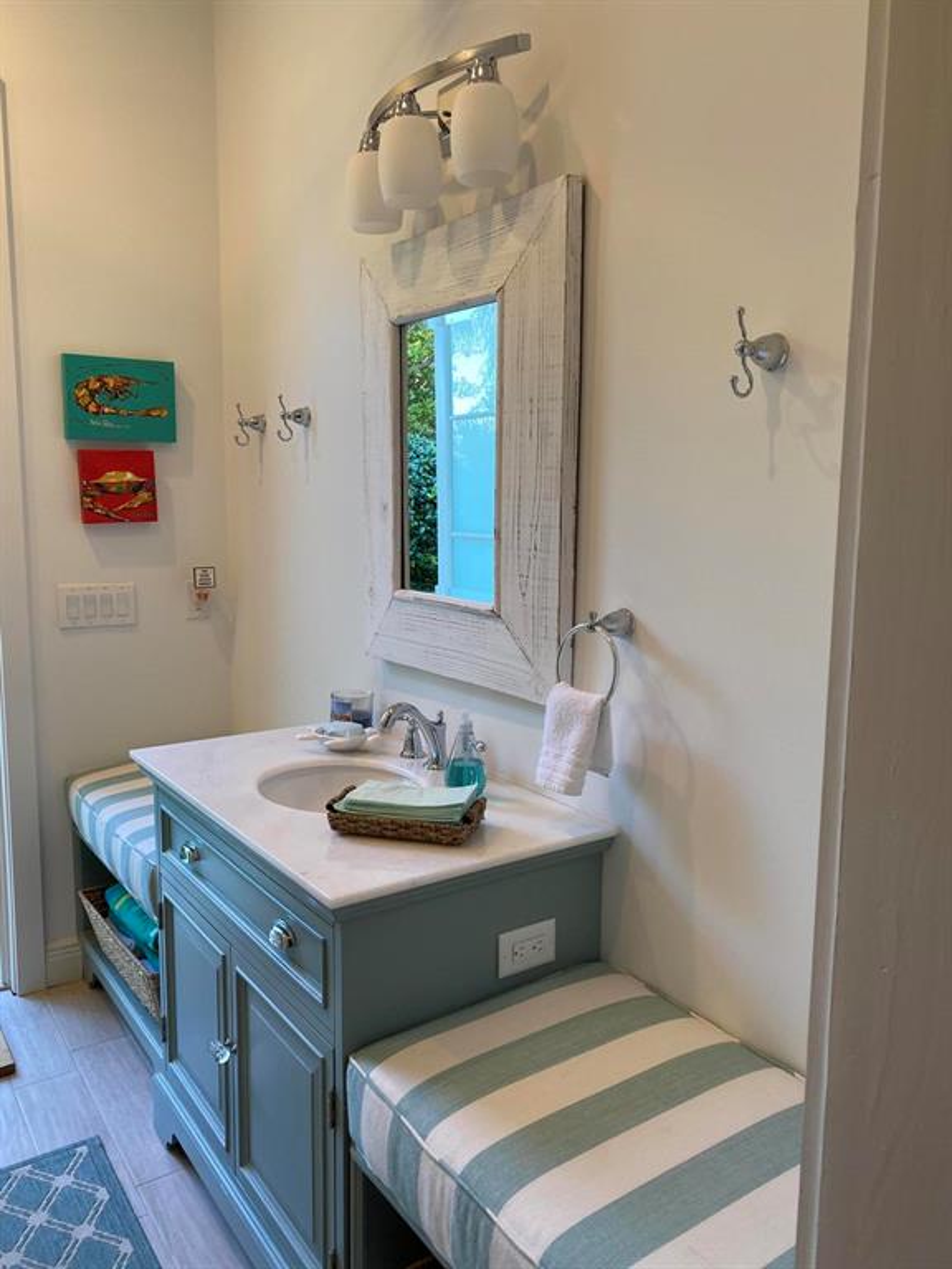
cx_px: 476
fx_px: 953
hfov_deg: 53.1
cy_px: 634
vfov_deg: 67.3
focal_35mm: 26
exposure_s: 1/120
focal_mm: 4.25
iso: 125
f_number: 1.8
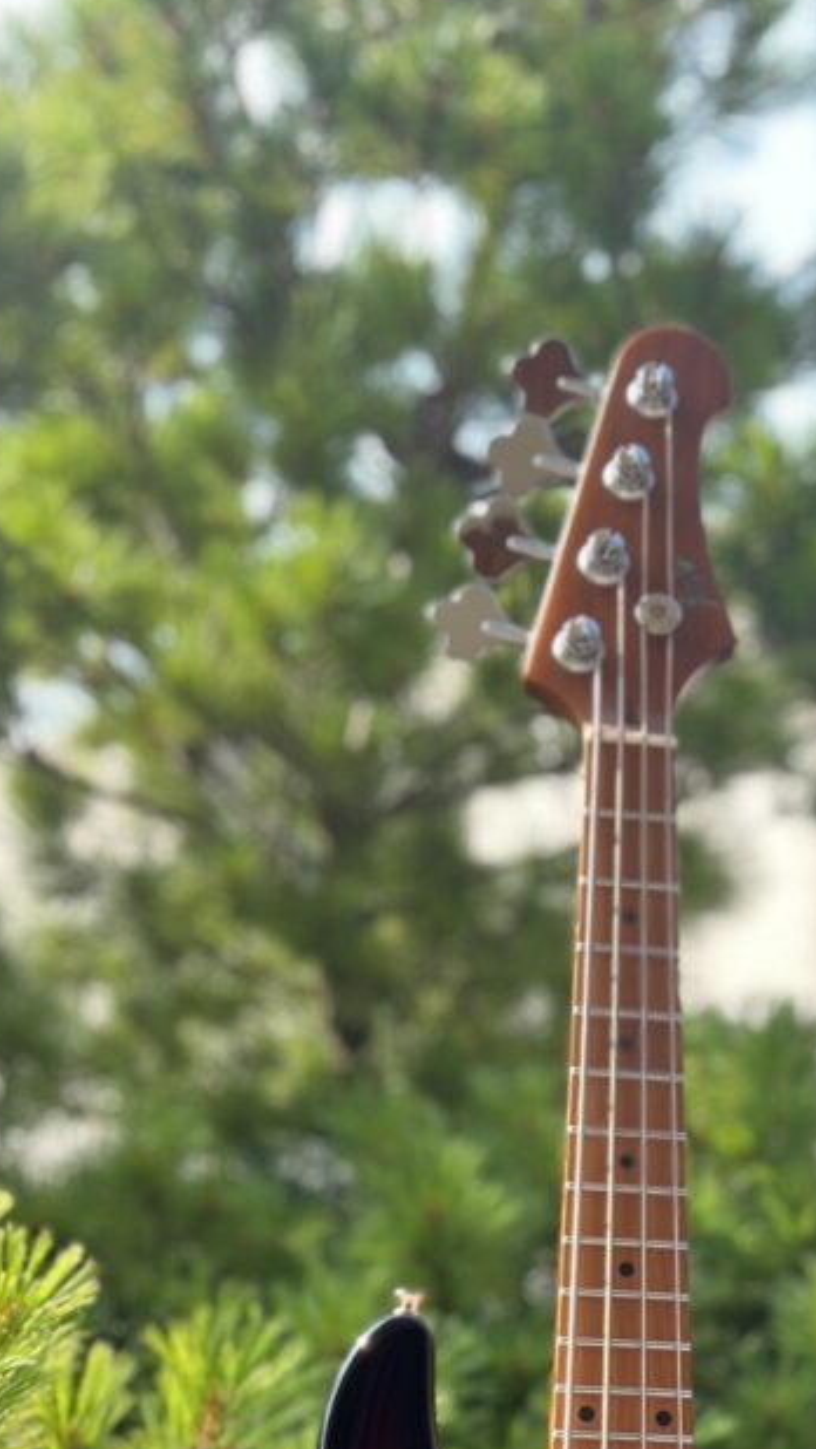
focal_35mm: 55
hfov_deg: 21.6
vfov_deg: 36.0
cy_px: 1240
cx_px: 645
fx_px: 2114
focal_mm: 5.7
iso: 50
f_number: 1.5
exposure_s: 1/374
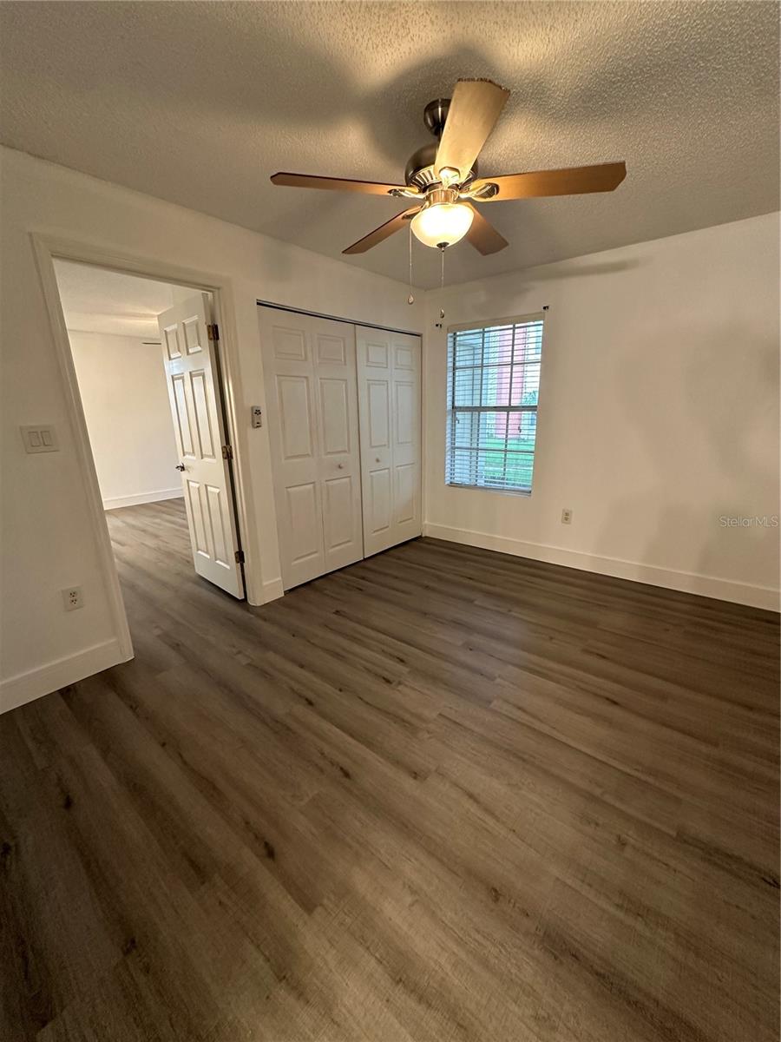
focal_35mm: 14
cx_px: 390
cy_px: 521
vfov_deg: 102.1
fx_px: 421
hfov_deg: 85.7
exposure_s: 1/60
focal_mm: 2.22
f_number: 2.2
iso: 320
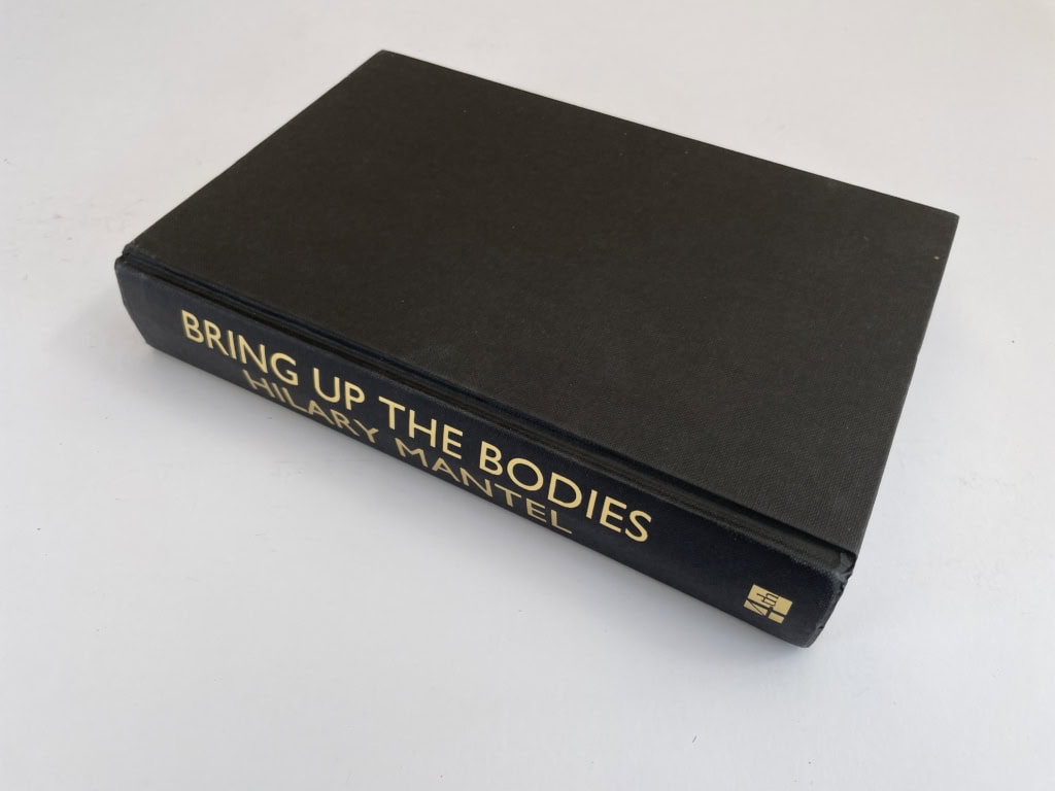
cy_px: 396
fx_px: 792
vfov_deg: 53.1
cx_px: 528
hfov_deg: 67.3
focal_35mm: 26
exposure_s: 1/274
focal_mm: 4.2
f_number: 1.6
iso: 32
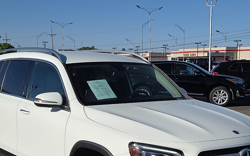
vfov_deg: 20.3
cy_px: 134
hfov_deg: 32.5
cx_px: 119
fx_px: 429
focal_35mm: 63
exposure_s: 1/10000
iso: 61
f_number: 1.8
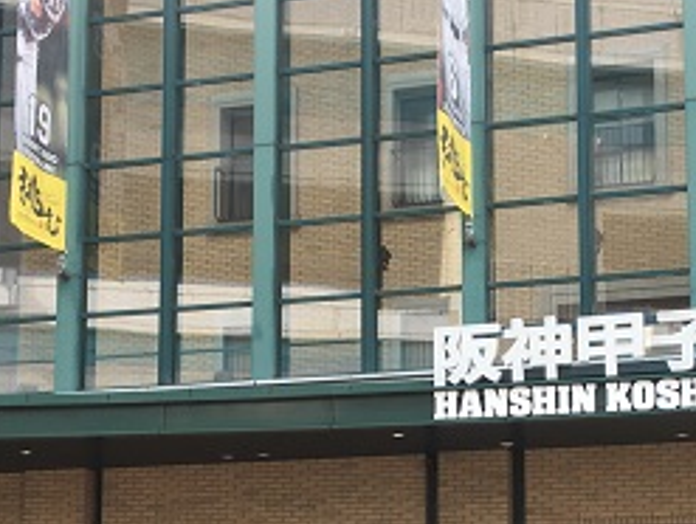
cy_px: 439
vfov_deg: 19.4
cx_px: 431
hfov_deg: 25.9
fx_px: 1510
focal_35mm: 75
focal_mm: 4.15
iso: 25
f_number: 2.2
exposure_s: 1/150
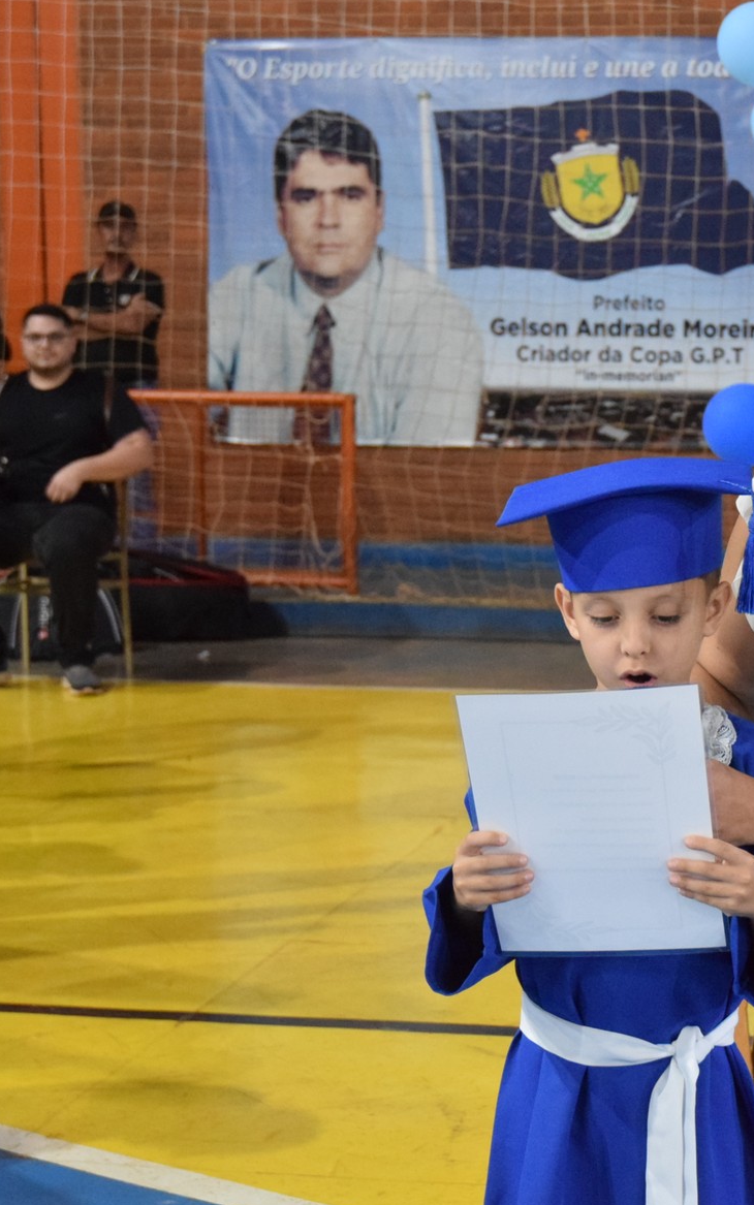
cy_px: 591
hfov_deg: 16.0
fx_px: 2629
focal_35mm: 80
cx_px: 775
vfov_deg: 25.8
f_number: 4
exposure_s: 1/60
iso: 3200
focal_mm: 34
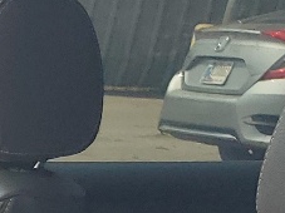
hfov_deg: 8.8
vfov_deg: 7.3
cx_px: -593
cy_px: 606
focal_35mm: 183
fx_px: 1506
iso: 50
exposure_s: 1/714
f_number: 1.5
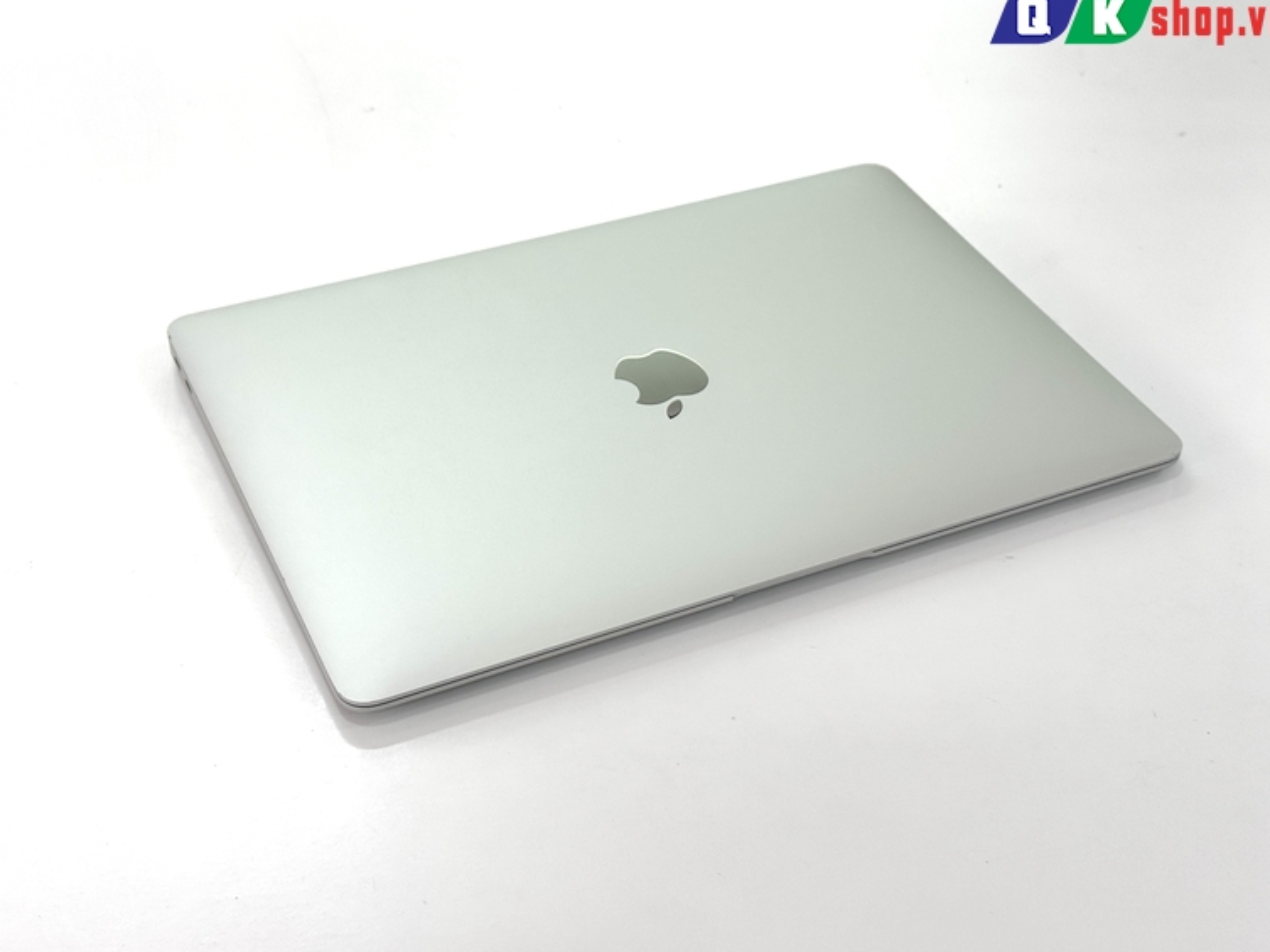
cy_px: 462
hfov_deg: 37.5
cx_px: 668
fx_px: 1871
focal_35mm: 51
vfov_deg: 28.6
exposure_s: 1/284
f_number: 1.78
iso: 64
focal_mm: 6.76
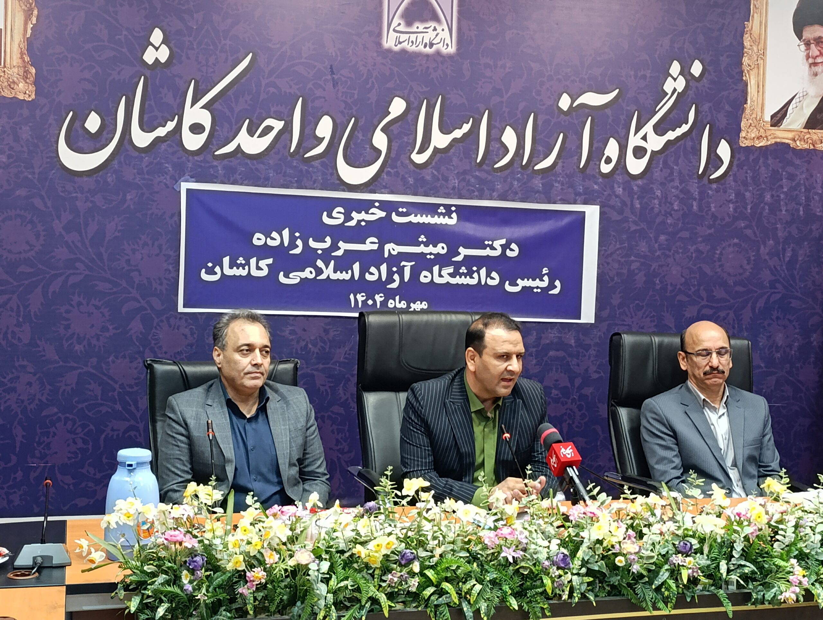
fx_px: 1095
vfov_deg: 31.6
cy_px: 310
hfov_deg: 41.2
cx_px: 412
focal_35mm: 46
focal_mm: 6.14
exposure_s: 1/40
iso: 1250
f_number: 1.6
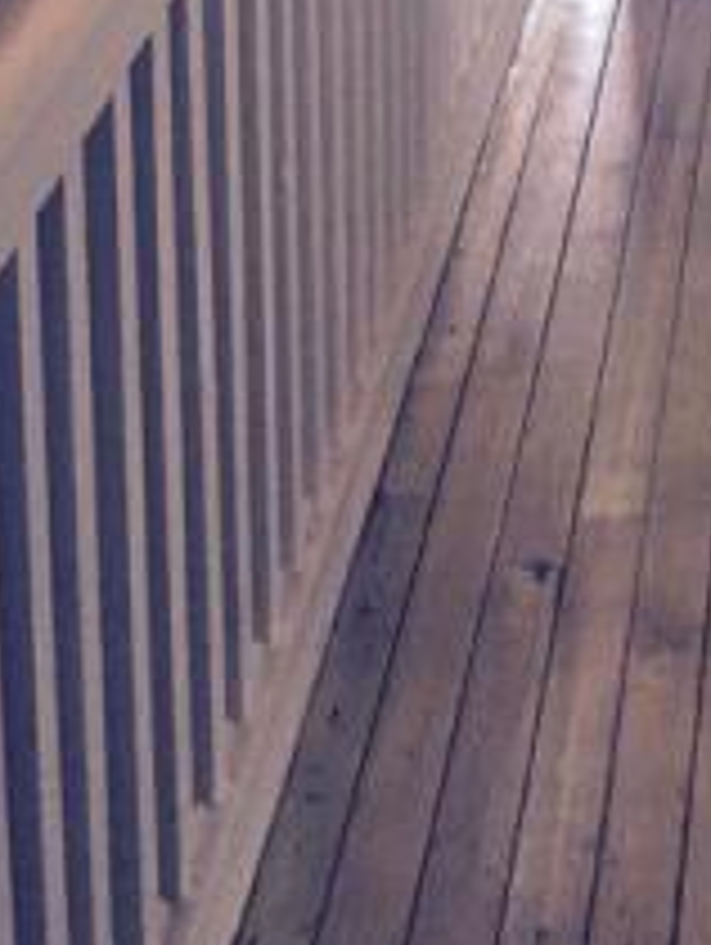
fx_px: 2897
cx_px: 738
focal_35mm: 106
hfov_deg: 13.8
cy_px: -544
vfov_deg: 16.6
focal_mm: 4.15
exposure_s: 1/30
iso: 40
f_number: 2.2
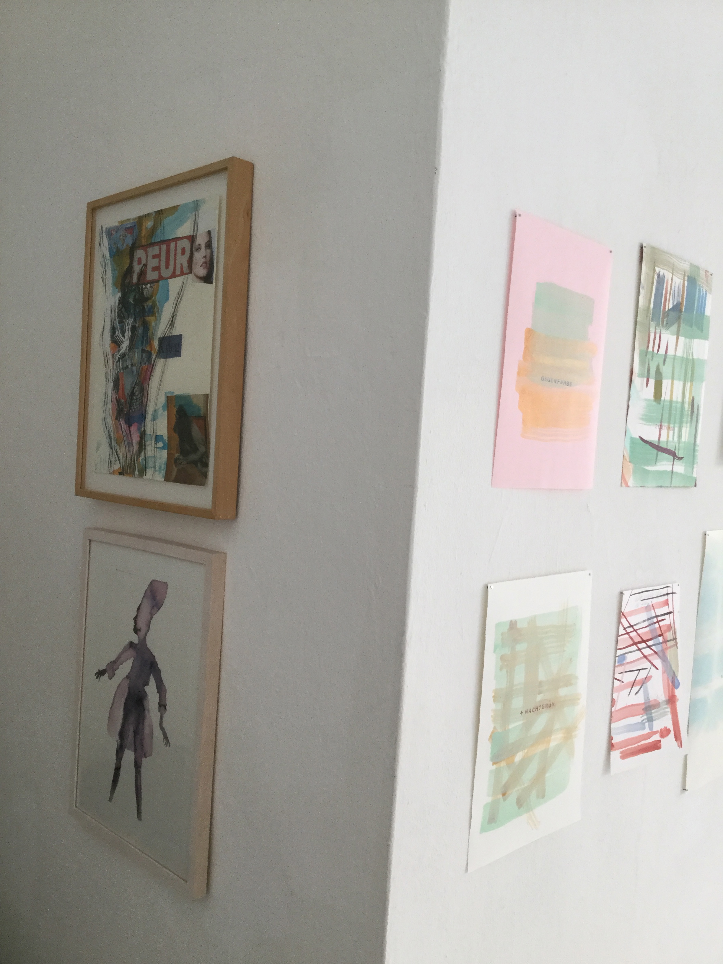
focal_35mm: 31
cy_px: 482
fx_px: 863
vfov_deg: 58.4
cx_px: 362
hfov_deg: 45.4
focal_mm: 3.3
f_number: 2.4
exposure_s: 1/30
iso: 32
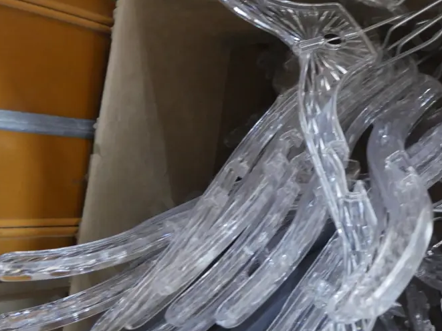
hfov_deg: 31.1
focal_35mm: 62
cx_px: 255
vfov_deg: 23.7
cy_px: 163
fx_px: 792
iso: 3200
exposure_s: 1/25
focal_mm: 20
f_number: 4.5
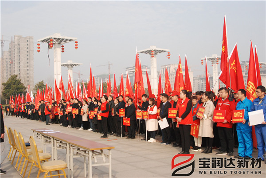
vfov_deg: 31.9
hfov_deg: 46.4
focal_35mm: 42
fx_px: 311
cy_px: 89
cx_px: 133
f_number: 13
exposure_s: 1/640
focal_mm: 28
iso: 1000
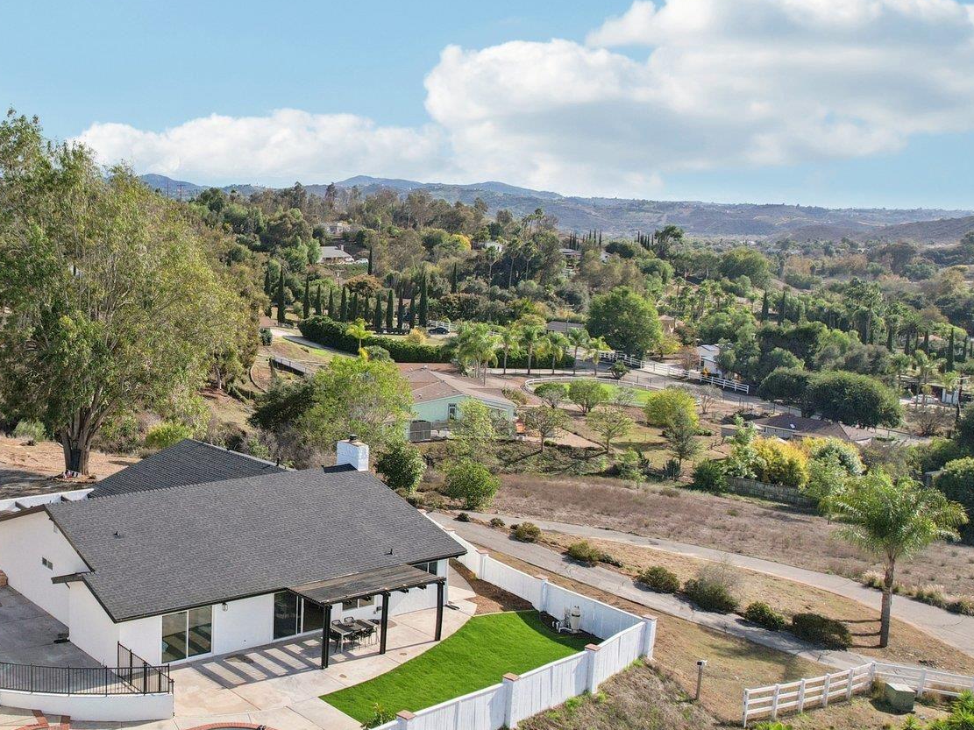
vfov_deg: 36.8
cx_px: 142
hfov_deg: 44.5
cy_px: 361
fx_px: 1097
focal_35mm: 39
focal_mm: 8.4
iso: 100
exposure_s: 1/2000
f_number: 2.8
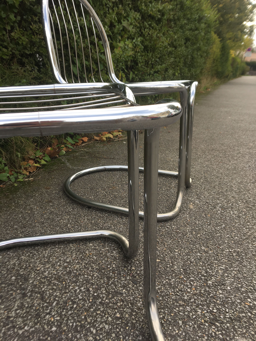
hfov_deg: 48.2
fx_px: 286
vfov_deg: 61.7
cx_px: 128
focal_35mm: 29
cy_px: 170
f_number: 2.2
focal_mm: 4.15
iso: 25
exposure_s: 1/227
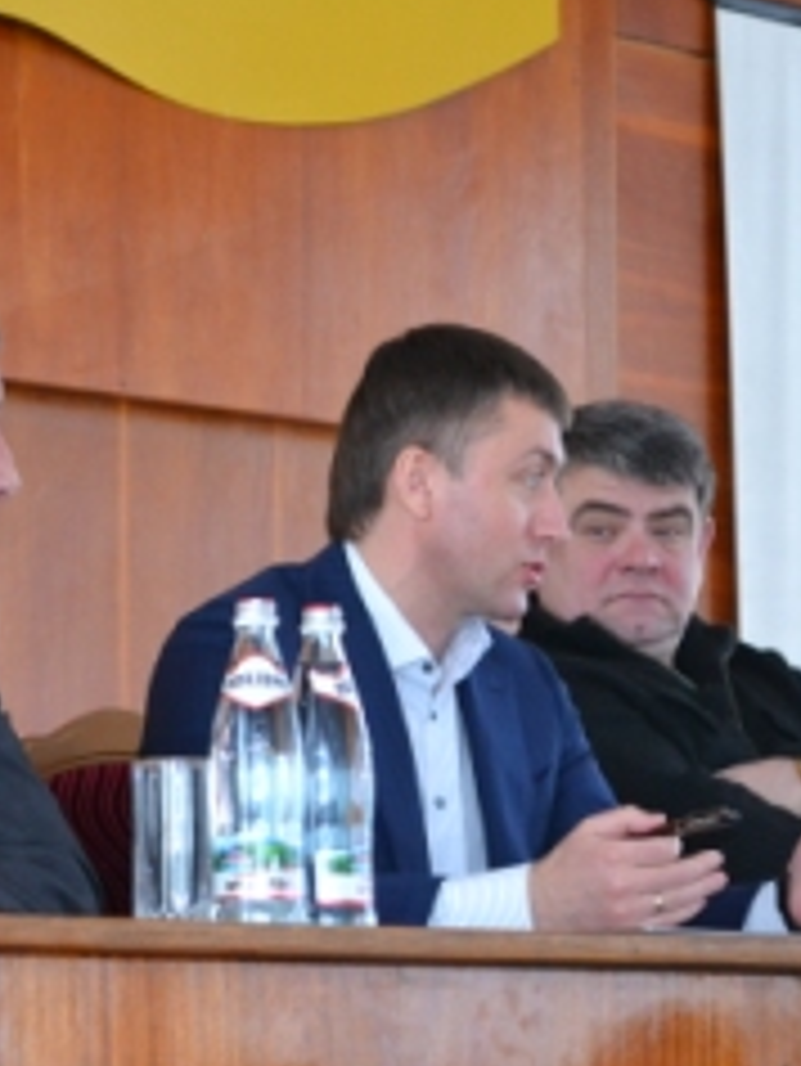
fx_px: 4621
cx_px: 238
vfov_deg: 13.2
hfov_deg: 9.9
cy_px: 636
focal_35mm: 150
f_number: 5.6
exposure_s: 1/60
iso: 2000
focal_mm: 55
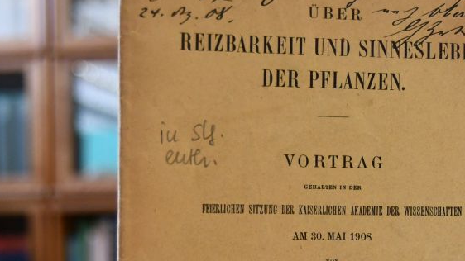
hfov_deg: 22.6
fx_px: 1159
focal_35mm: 94
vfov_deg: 12.7
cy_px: 250
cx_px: 316
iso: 1100
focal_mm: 24
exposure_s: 1/125
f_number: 3.8
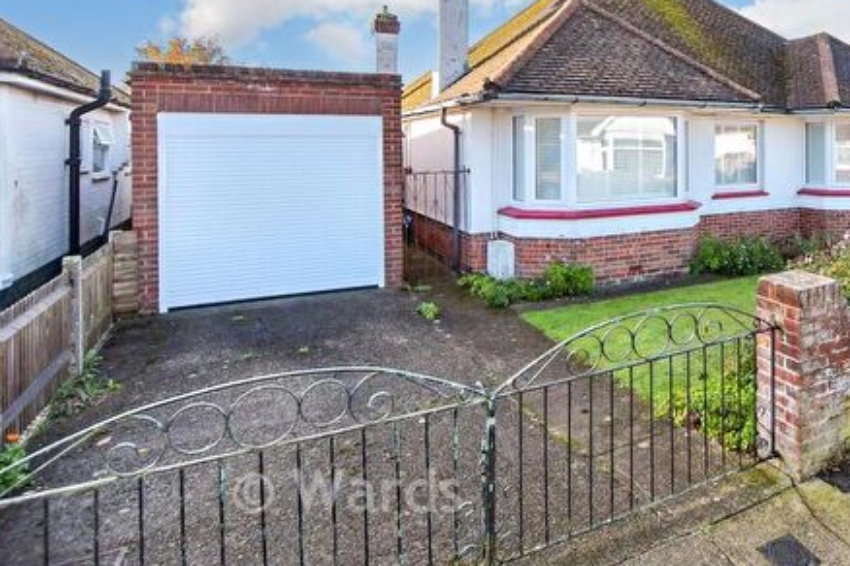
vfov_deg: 52.0
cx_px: 673
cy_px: 181
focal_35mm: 24
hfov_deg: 67.2
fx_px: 567
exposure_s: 1/160
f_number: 6.3
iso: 160
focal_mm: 10
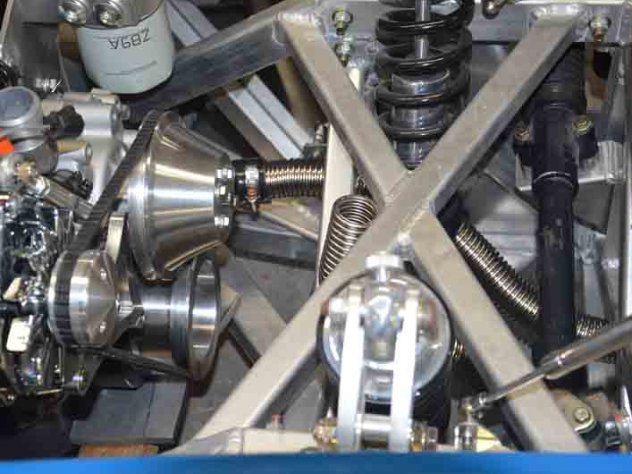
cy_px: 237
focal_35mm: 62
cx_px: 329
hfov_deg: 31.2
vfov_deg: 23.6
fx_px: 1132
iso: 1100
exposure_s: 1/60
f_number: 4.5
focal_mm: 38
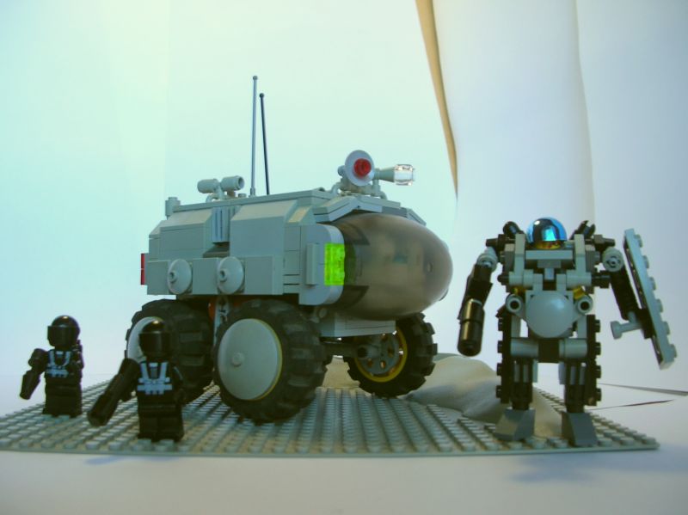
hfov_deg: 52.7
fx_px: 695
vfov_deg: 40.7
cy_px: 258
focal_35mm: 35
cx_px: 344
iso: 50
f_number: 2.8
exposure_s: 1/19.4
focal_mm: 5.8
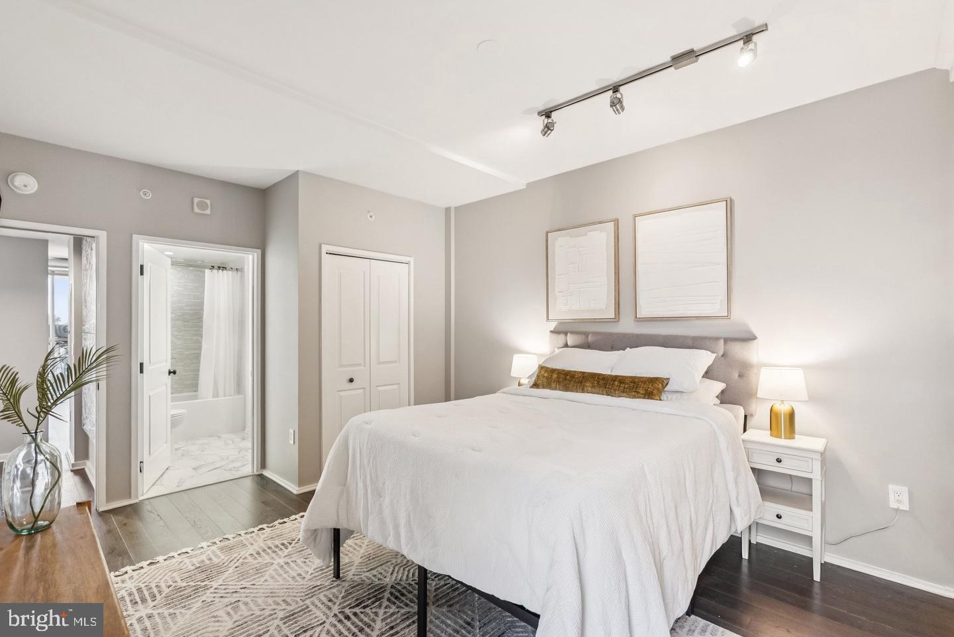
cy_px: 318
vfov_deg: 73.8
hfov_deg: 96.7
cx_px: 477
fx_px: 424
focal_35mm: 16
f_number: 4
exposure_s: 1/160
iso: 2000
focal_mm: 16
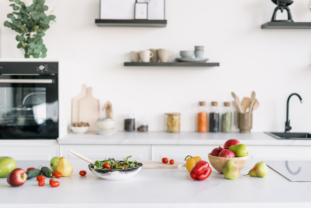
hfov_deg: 39.6
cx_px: 156
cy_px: 104
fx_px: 432
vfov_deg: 27.0
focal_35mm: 50
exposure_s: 1/200
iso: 200
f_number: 1.8
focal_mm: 50
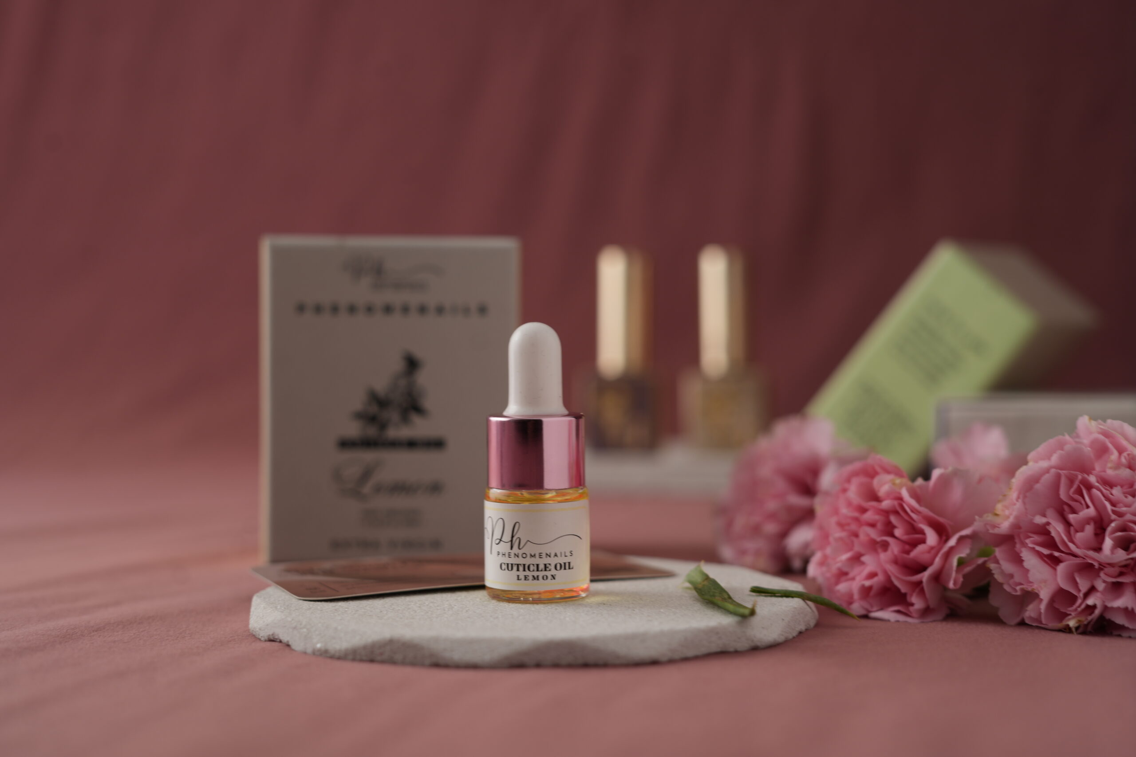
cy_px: 378
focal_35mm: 50
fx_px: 1578
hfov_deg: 39.6
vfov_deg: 27.0
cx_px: 568
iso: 100
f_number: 4
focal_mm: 50
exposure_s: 1/15
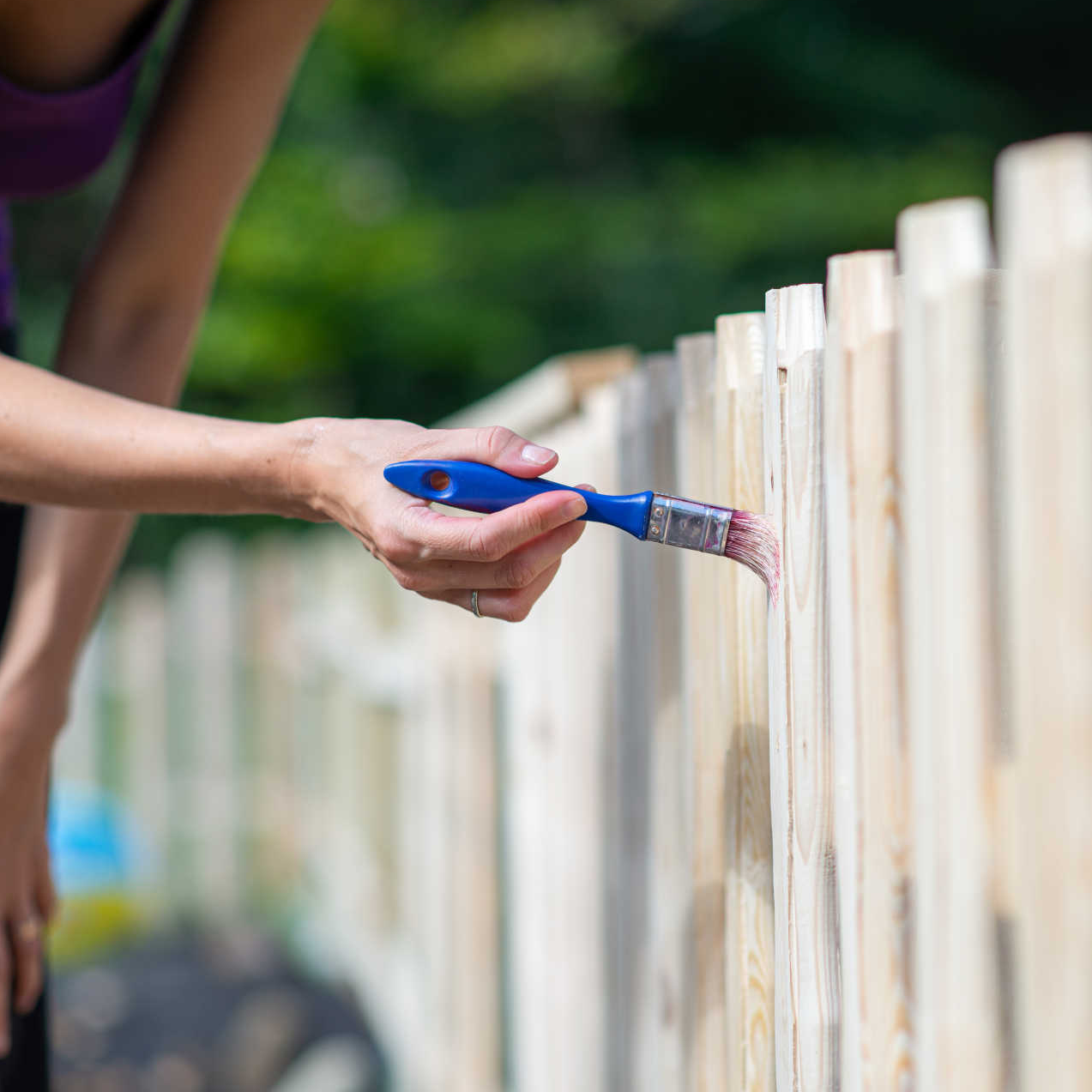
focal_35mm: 109
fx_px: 3890
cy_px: 544
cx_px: 747
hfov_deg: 15.9
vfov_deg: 16.0
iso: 100
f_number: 2.5
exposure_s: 1/1600
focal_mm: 85
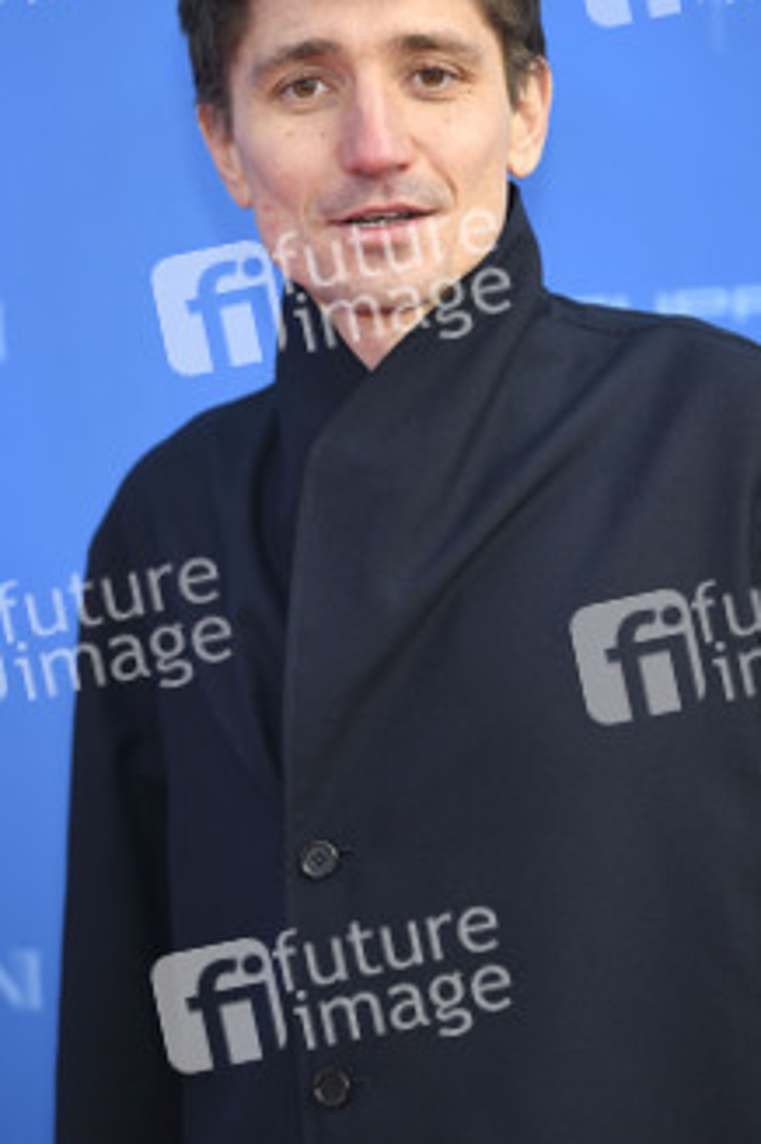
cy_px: 467
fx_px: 7753
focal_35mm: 244
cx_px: 433
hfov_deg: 5.6
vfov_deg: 8.4
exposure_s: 1/800
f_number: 3.5
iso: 640
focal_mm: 200
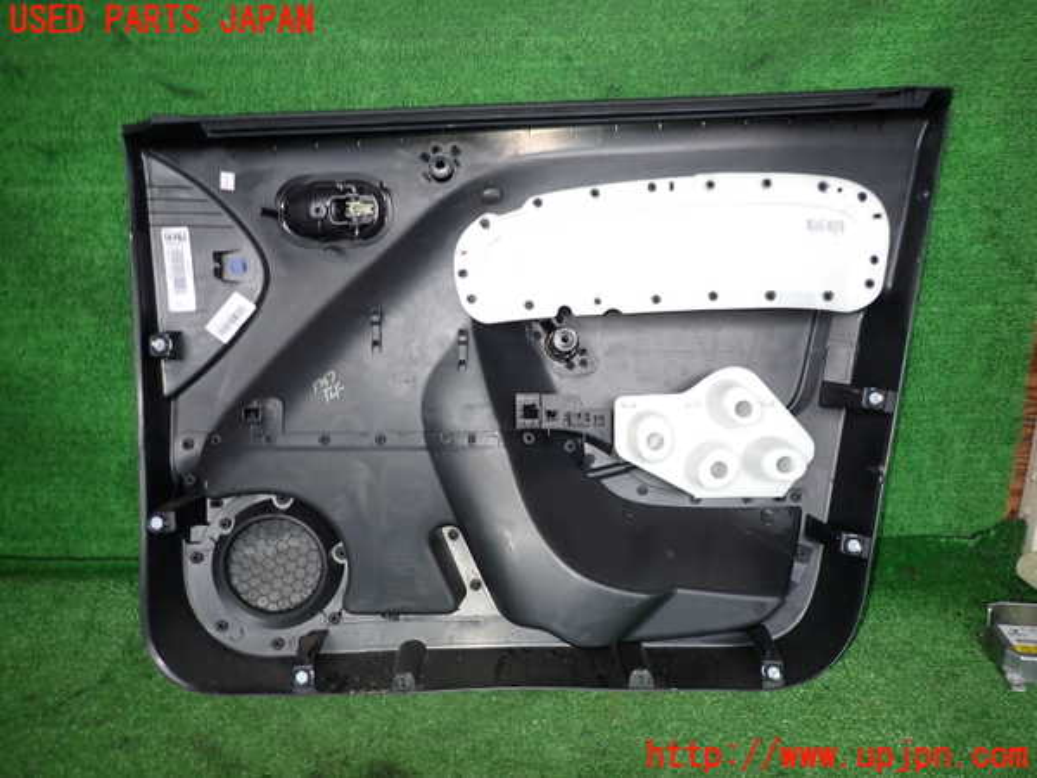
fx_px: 749
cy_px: 389
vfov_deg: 54.9
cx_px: 518
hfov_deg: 69.4
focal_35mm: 25
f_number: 2
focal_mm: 4.5
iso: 200
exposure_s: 1/60
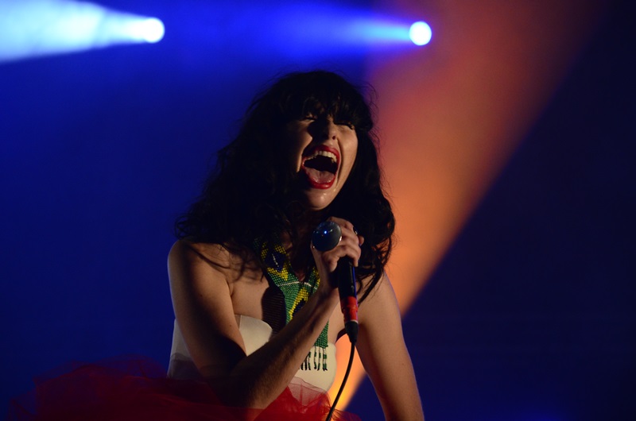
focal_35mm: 150
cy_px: 210
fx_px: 2645
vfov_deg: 9.1
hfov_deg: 13.7
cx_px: 318
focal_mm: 100
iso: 1600
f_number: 5
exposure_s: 1/400
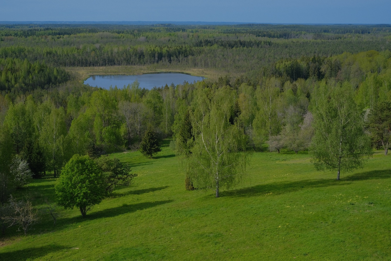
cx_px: 196
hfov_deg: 37.5
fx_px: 576
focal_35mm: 53
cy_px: 130
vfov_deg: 25.5
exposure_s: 1/1400
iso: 320
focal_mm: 35
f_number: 6.4
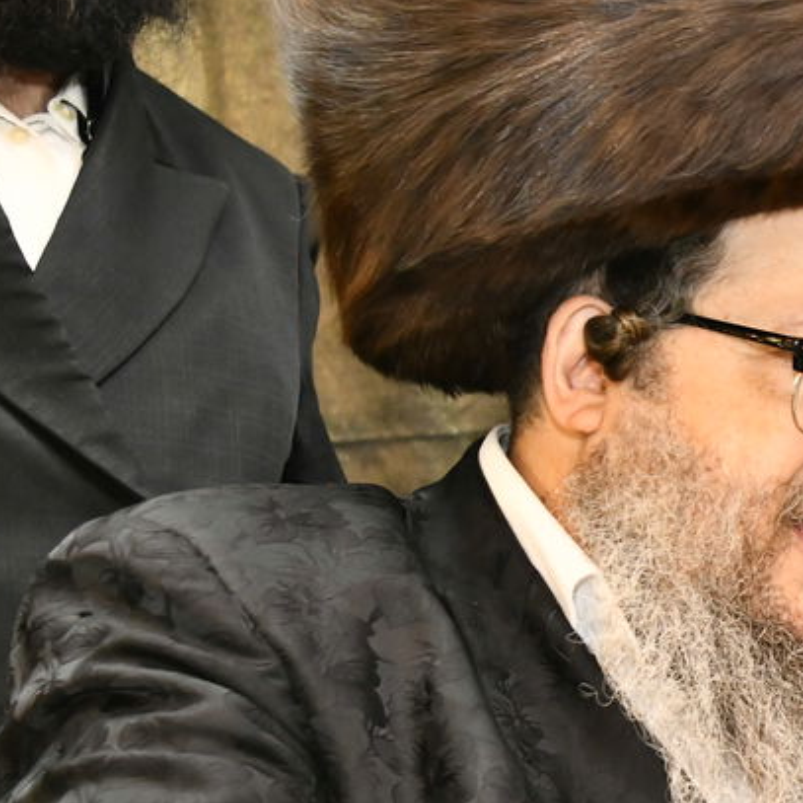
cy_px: 526
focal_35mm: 152
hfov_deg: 11.1
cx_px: 1132
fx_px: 3989
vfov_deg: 11.5
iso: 1600
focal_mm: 52
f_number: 5.6
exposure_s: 1/125
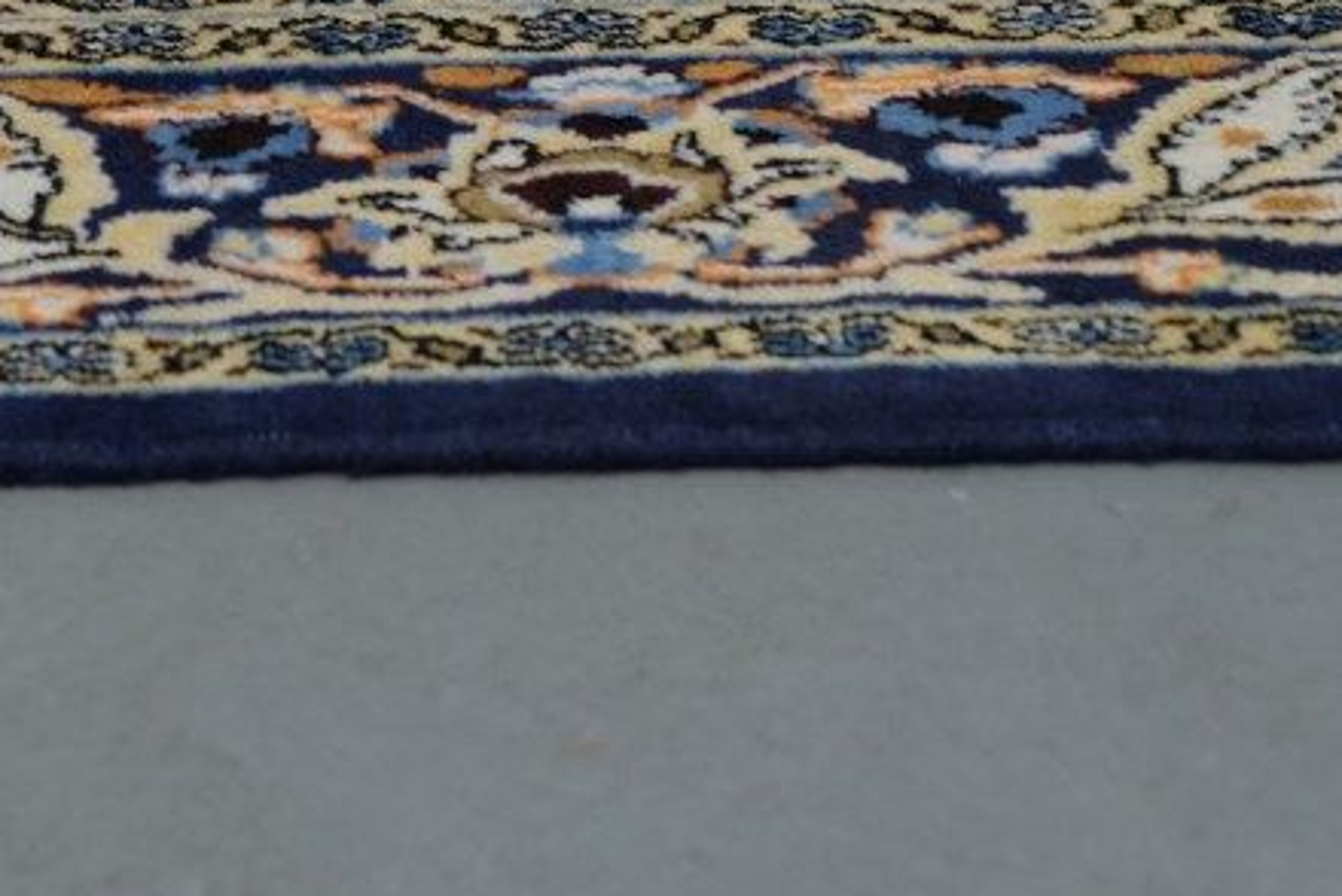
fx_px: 4849
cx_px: 85
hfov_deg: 15.5
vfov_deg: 10.3
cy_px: -360
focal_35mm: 130
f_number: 3.6
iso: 500
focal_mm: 30.2
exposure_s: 1/45
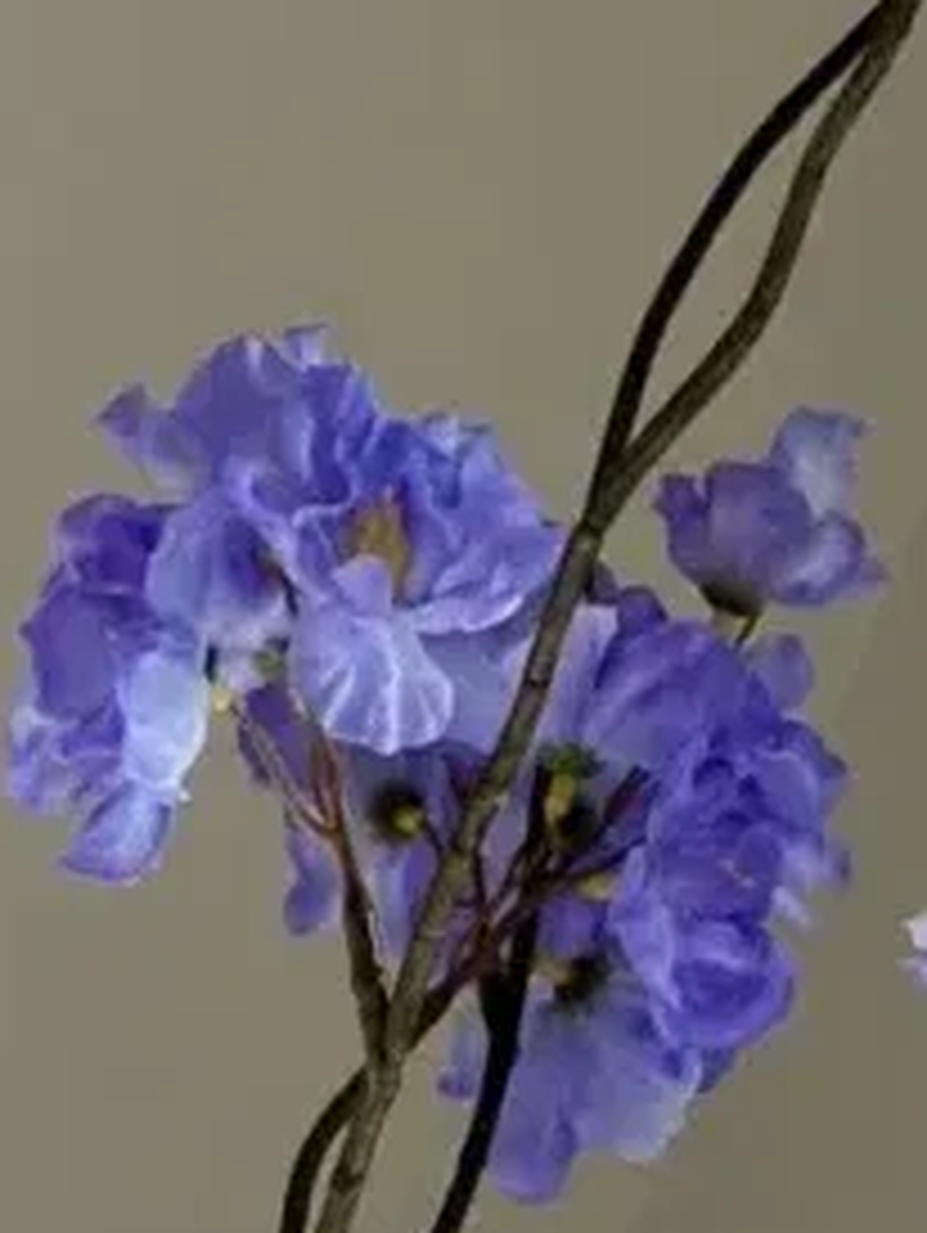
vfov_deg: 6.9
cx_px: 284
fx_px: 9982
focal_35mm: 280
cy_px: 2128
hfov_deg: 5.3
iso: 80
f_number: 1.78
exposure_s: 1/426
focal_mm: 6.86
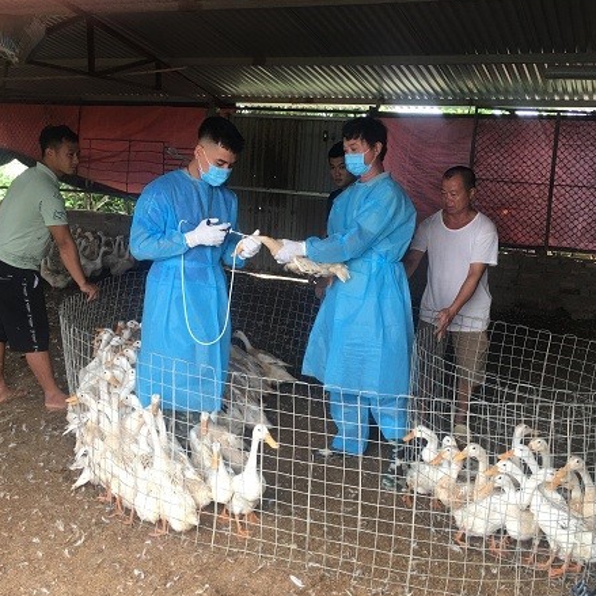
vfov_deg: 47.2
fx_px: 682
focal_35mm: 35
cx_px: 358
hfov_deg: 46.9
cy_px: 292
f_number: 2.2
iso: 32
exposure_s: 1/50
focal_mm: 4.15
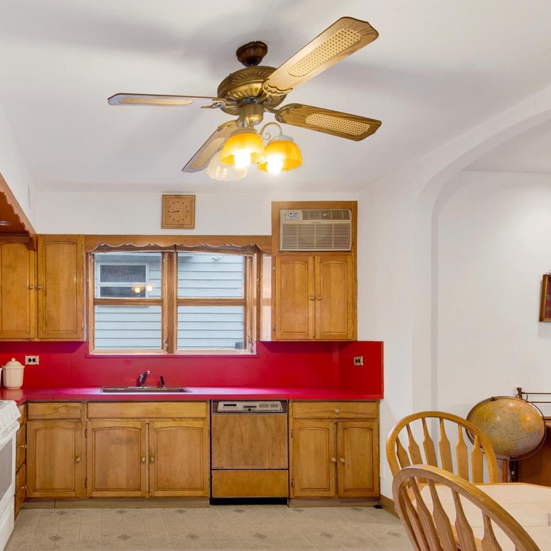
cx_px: 138
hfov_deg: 62.6
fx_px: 421
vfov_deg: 65.3
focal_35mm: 23
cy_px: 348
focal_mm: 8.5
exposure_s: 1/6
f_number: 8
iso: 100
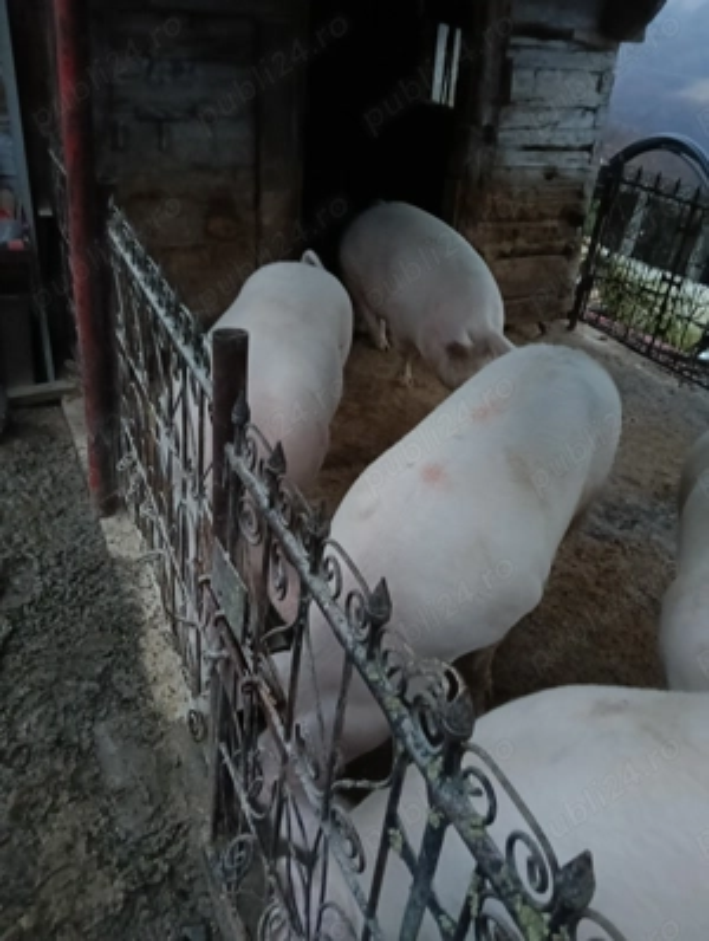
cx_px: 354
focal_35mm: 27
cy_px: 470
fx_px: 735
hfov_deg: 51.5
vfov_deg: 65.2
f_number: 1.8
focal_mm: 3.98
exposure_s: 1/20
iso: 1600
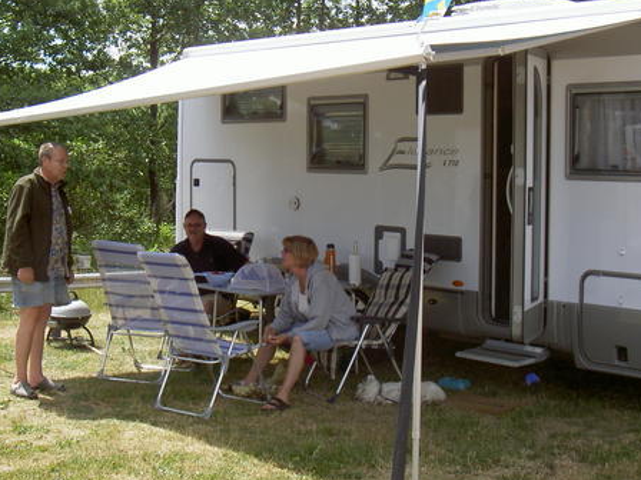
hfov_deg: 31.6
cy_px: 221
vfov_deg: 24.0
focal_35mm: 61
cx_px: 269
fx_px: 1130
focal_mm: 8
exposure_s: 1/320
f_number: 4.7
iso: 100
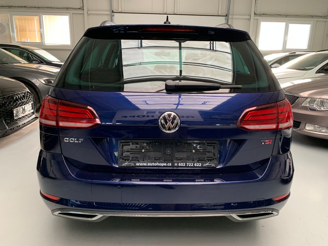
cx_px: 164
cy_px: 123
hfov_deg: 67.3
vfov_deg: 53.1
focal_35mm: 26
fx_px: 246
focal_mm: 4.25
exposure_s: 1/60
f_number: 1.8
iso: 200
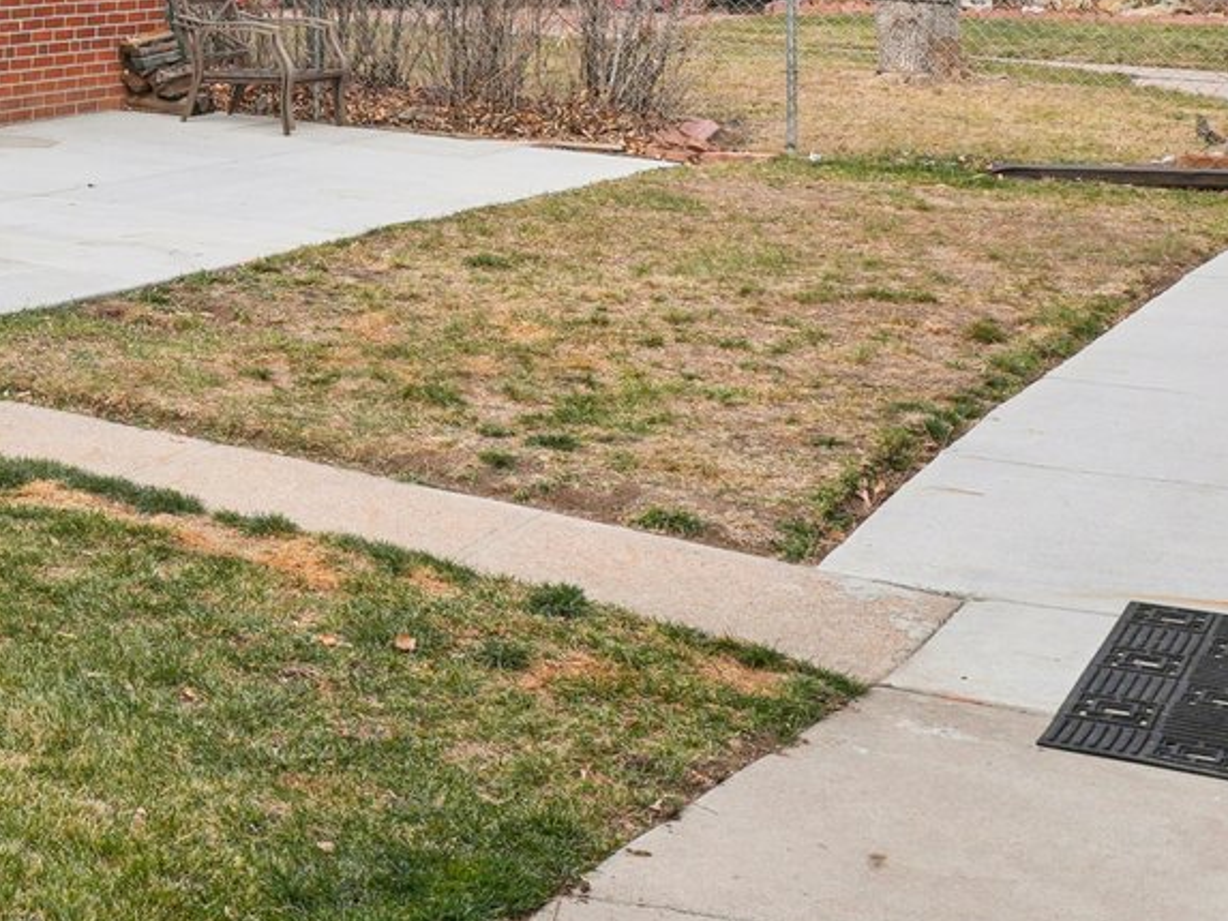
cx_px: -414
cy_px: -97
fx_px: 2013
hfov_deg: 27.6
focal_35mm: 57
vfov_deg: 24.1
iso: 100
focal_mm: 11
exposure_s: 1/250
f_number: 8
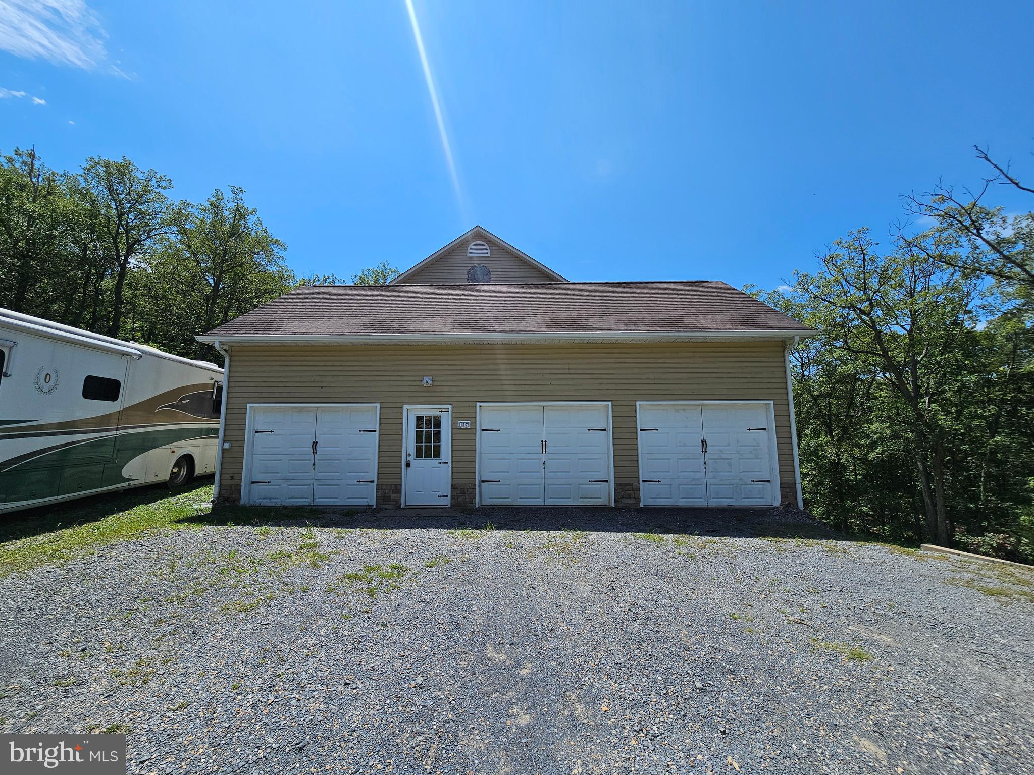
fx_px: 388
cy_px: 388
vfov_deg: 89.9
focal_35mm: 13
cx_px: 517
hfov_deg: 106.2
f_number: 2.2
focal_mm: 2.2
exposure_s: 1/2614
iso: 50
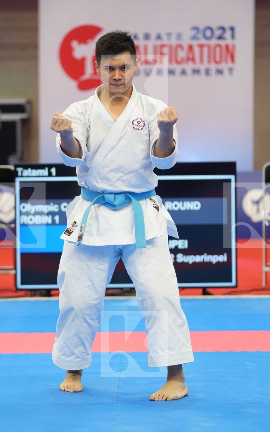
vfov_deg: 9.6
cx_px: 134
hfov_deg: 6.0
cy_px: 215
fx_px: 2566
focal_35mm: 218
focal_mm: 142
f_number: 2.8
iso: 1250
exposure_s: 1/500
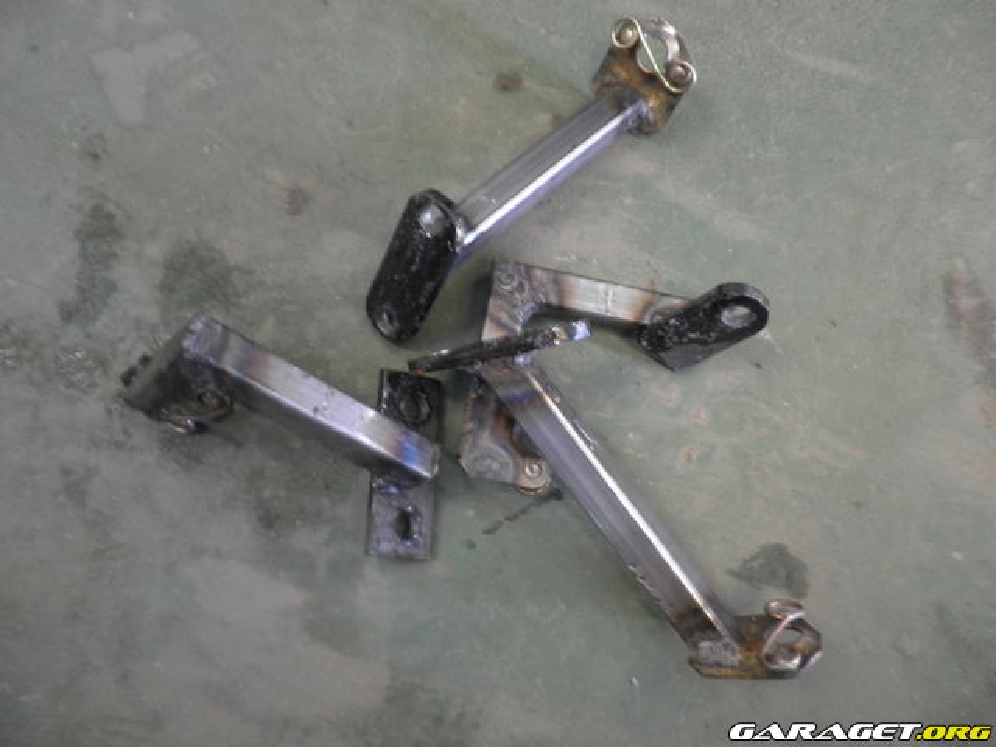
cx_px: 498
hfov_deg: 67.3
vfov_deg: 53.1
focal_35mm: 26
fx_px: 748
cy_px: 374
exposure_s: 1/10
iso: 160
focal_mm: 4.65
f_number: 2.6
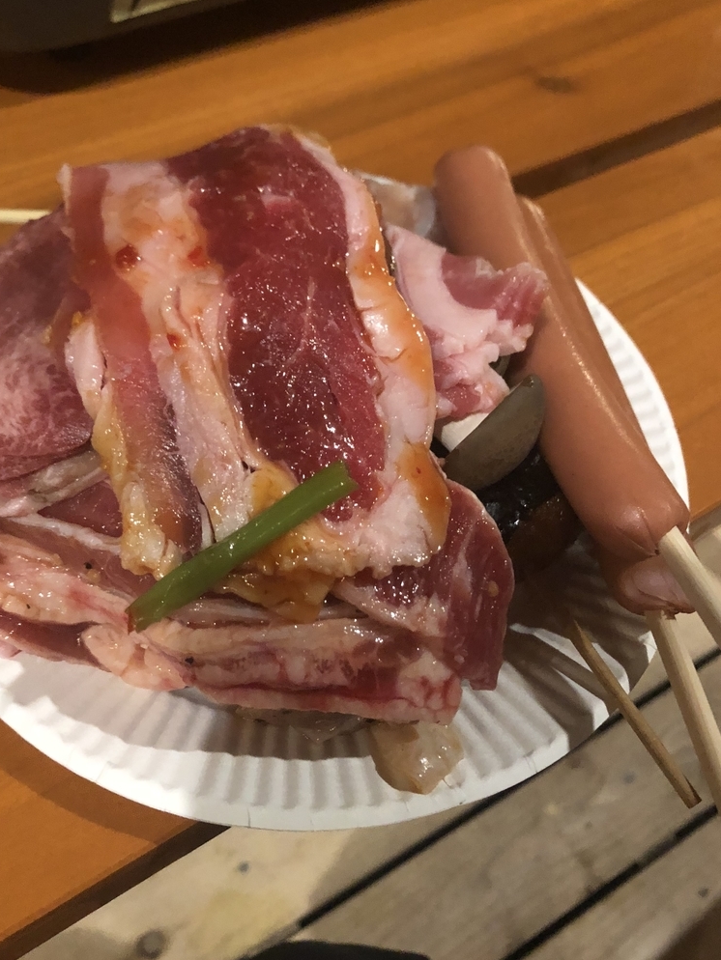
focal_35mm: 35
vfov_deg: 52.6
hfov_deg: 40.6
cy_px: 485
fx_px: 972
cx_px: 304
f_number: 1.8
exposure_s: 1/4
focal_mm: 3.99
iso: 100
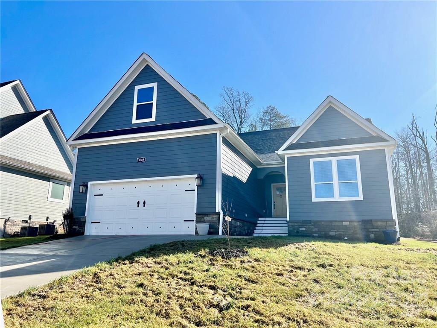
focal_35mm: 26
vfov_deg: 53.1
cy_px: 164
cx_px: 218
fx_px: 328
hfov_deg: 67.3
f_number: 1.5
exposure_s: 1/3077
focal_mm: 5.7
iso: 50
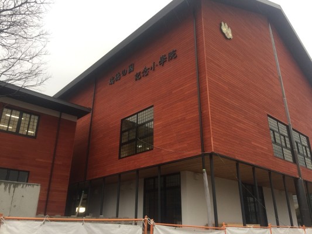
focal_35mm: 29
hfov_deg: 61.6
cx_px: 156
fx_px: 261
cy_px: 117
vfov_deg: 48.2
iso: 40
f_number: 2.2
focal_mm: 4.15
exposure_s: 1/120
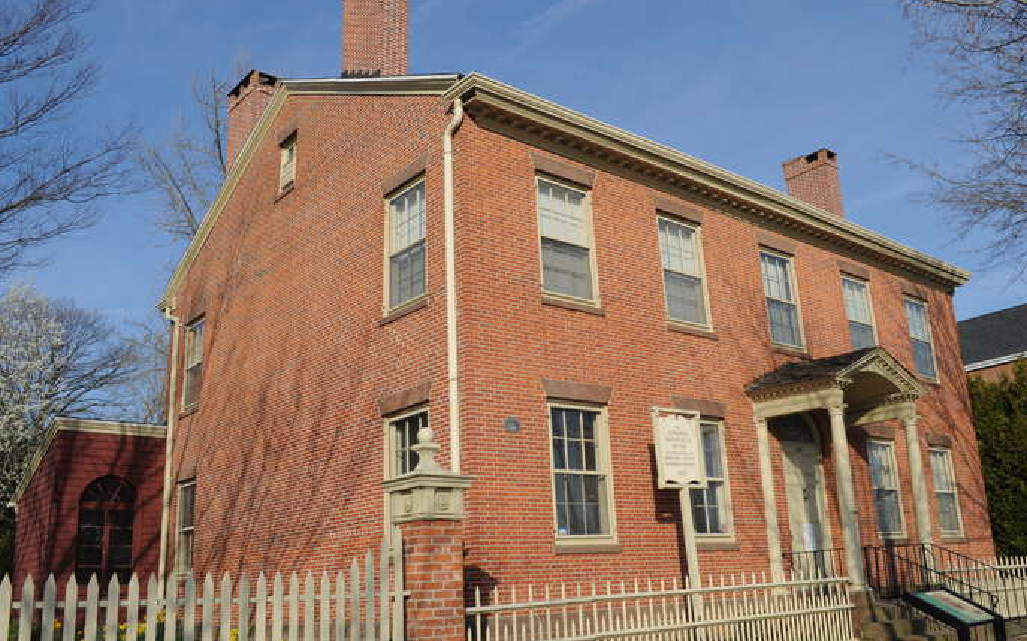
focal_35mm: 32
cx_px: 574
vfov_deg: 39.4
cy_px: 322
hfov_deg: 59.5
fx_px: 895
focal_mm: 18
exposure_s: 1/500
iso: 200
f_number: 11
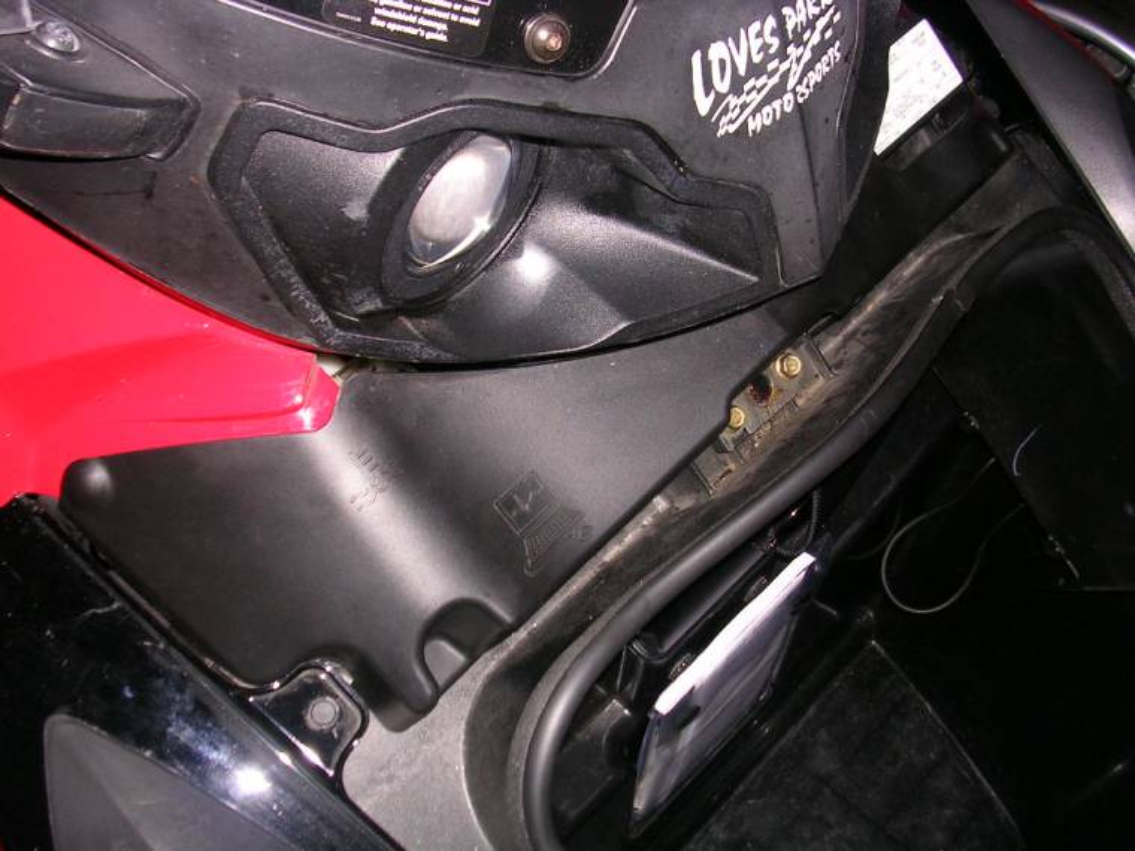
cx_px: 568
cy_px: 426
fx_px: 1607
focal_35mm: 49
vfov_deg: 29.7
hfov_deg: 38.9
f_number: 3.1
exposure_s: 1/60.1
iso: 50
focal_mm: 7.5
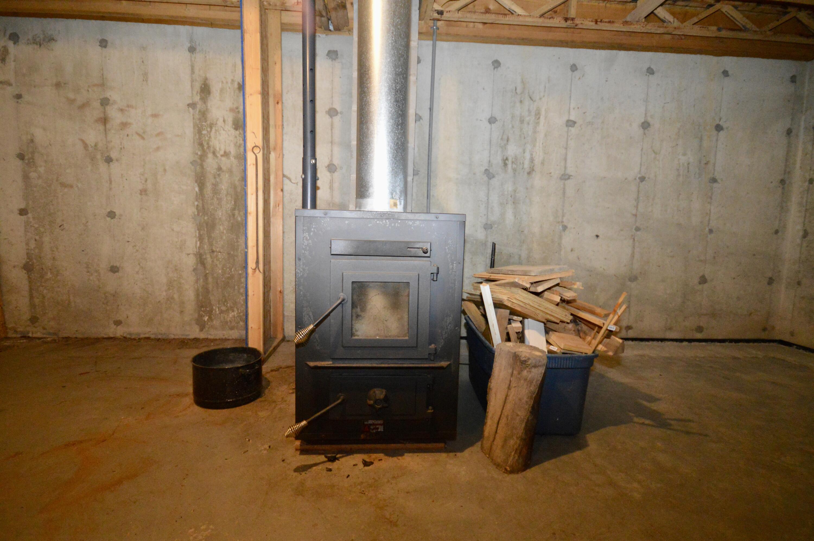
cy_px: 270
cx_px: 407
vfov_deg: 69.5
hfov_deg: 92.5
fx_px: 390
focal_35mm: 17
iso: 3200
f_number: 4.2
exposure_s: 1/60
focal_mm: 11.5
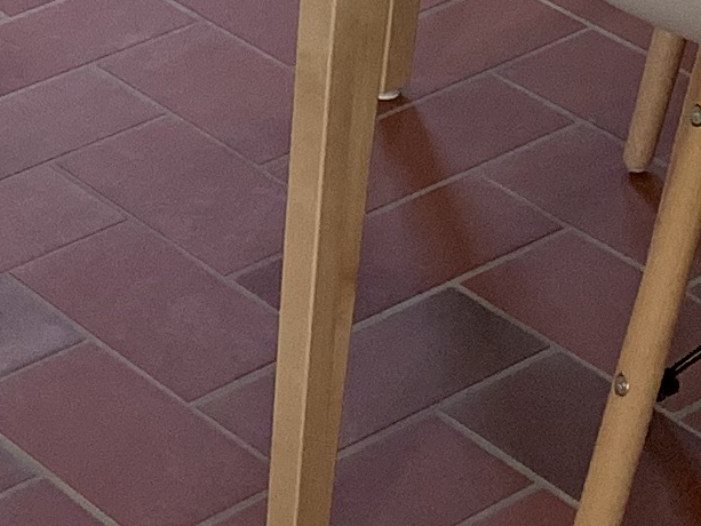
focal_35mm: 171
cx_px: 573
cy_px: -1103
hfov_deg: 11.5
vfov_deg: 7.5
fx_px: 3464
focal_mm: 4.25
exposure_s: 1/78
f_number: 1.8
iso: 100
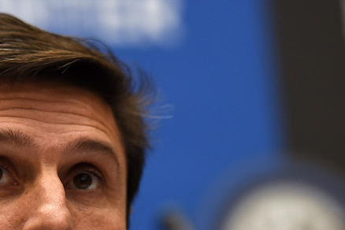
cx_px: 110
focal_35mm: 354
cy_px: 262
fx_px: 3392
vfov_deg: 3.9
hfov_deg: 5.8
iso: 2000
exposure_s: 1/200
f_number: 2.8
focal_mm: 155
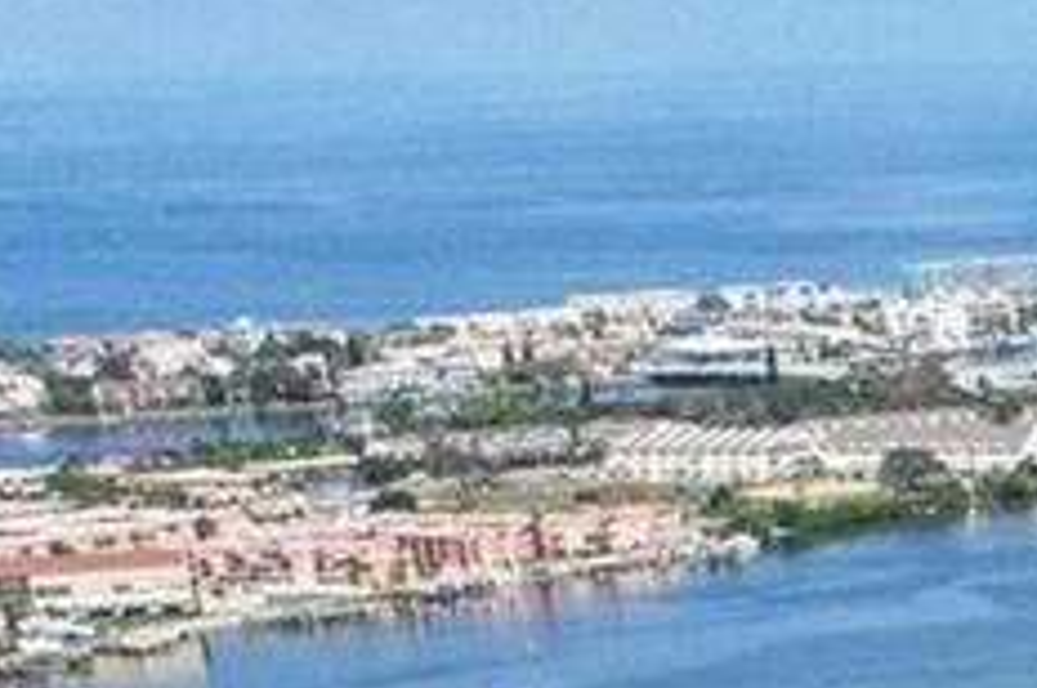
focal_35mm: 152
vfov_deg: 8.5
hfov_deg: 10.3
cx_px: 2995
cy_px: 1358
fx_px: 4372
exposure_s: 1/6400
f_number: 2.8
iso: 400
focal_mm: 8.4
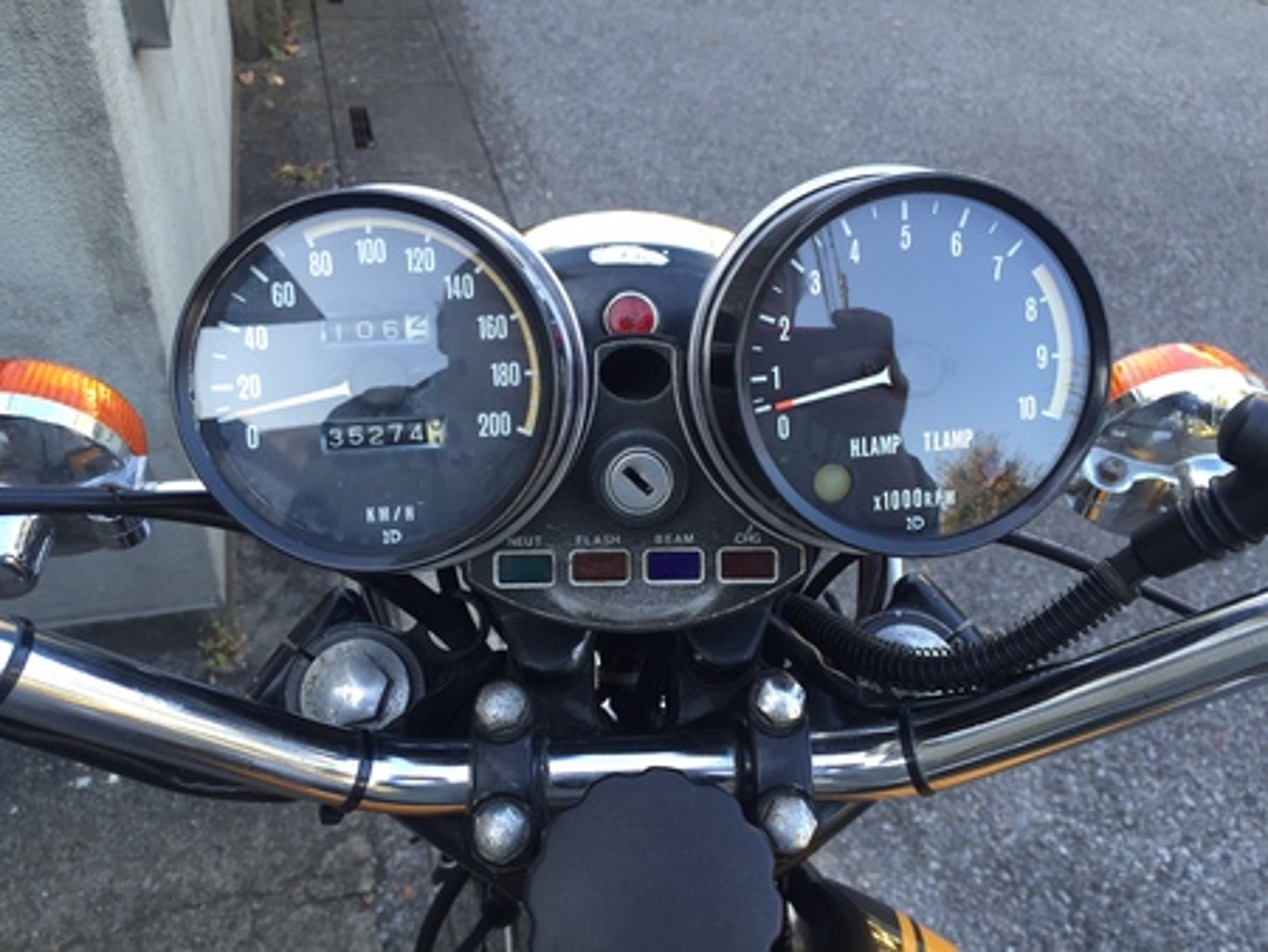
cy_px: 476
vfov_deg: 48.3
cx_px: 634
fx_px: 1063
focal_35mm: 29
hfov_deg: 61.6
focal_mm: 4.15
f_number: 2.2
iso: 32
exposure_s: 1/60
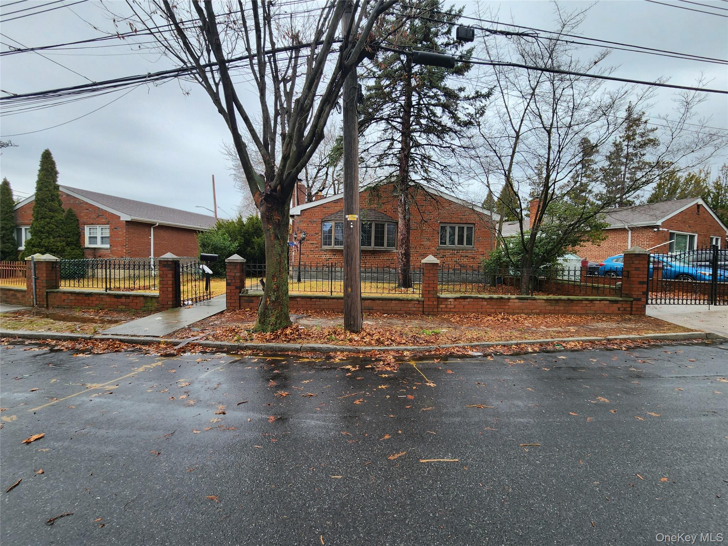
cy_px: 273
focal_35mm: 13
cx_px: 364
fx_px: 273
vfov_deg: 89.9
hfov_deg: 106.2
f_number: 2.2
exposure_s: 1/239
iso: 50
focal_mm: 2.2
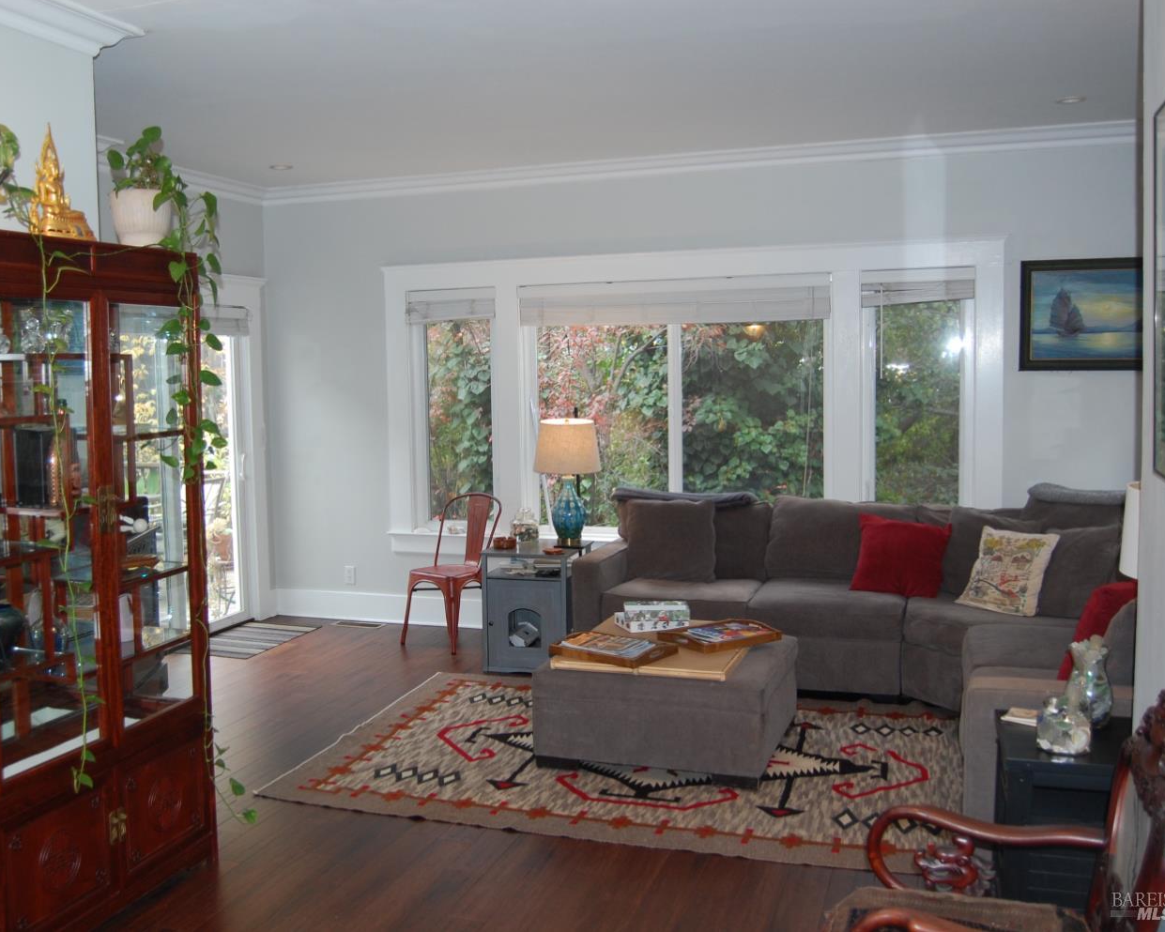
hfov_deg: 52.6
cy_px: 465
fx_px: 1172
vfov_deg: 43.4
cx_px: 484
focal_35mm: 34
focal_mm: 20
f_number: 3.8
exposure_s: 1/60
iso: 400
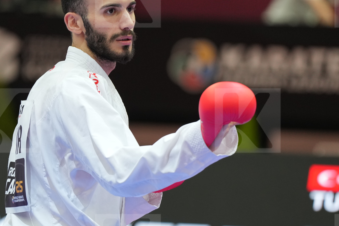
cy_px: 121
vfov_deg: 3.2
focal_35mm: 427
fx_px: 4020
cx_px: 128
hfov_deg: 4.8
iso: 1600
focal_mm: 200
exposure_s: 1/1000
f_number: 2.8
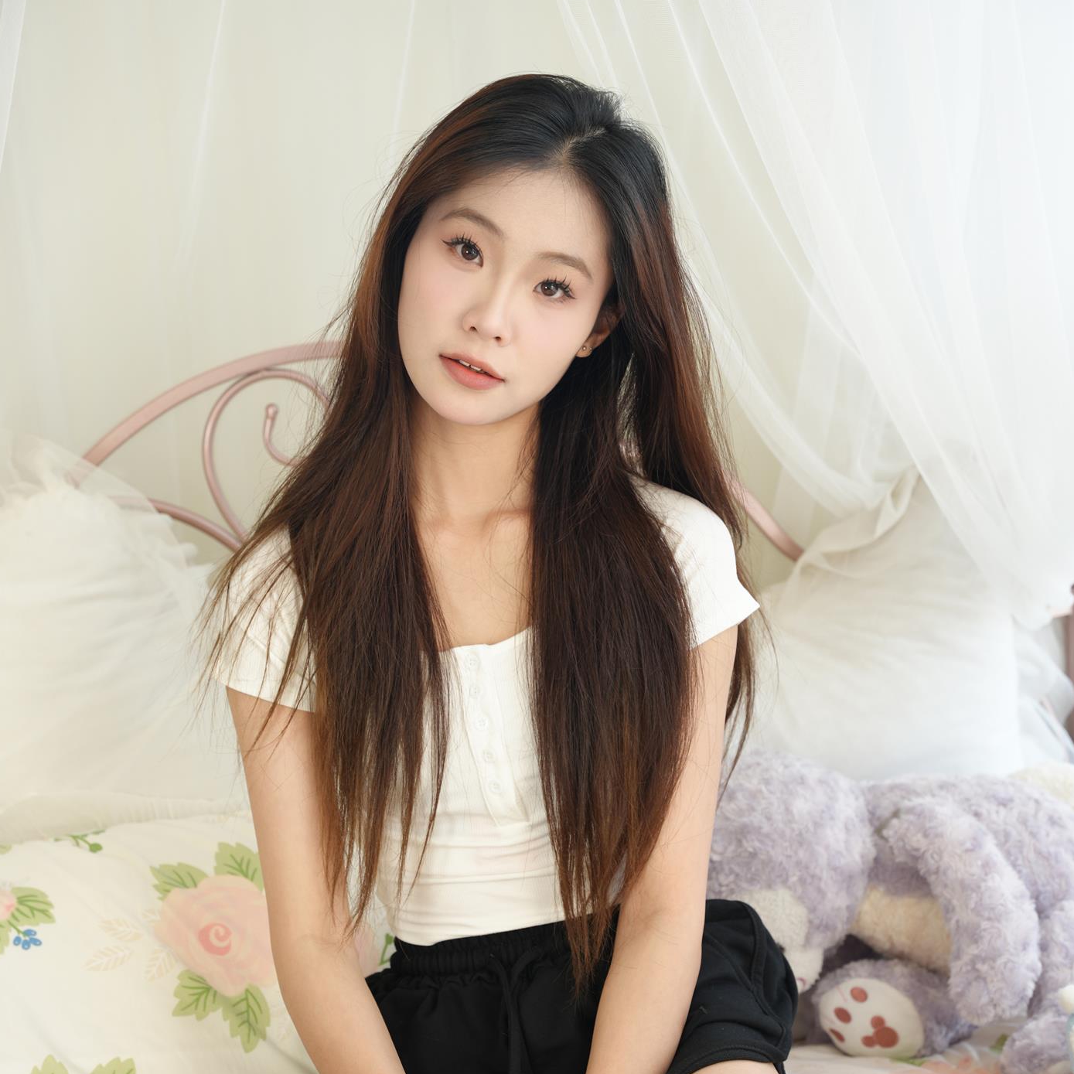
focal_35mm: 73
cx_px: 535
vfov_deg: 23.6
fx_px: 2559
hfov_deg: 23.7
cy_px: 738
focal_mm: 56.7
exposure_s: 1/50
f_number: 4
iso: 125
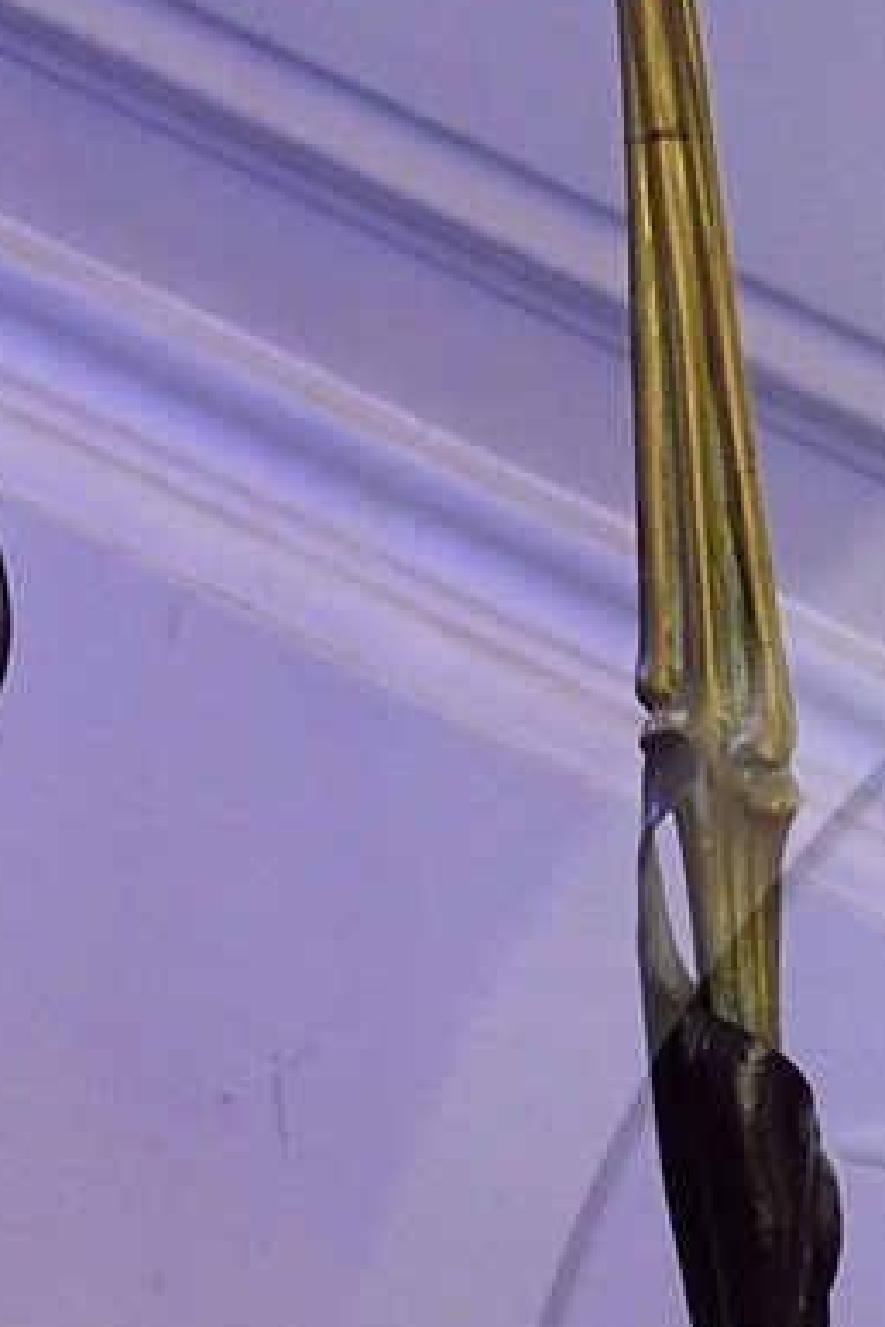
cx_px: 1897
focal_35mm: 298
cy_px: 1762
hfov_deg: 4.5
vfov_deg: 6.8
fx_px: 10988
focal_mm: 48
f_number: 6.3
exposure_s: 1/20
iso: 1600
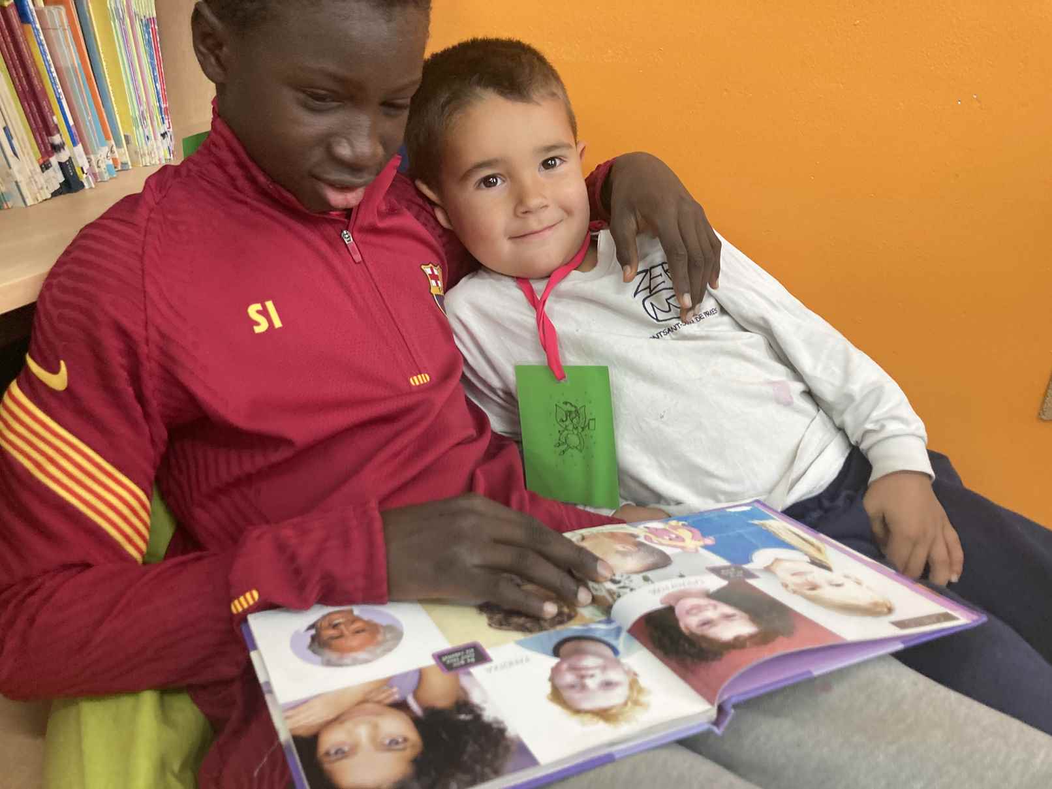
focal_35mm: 28
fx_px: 851
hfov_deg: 63.4
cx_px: 526
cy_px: 394
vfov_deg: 49.7
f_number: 1.8
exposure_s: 1/50
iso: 200
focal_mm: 3.99
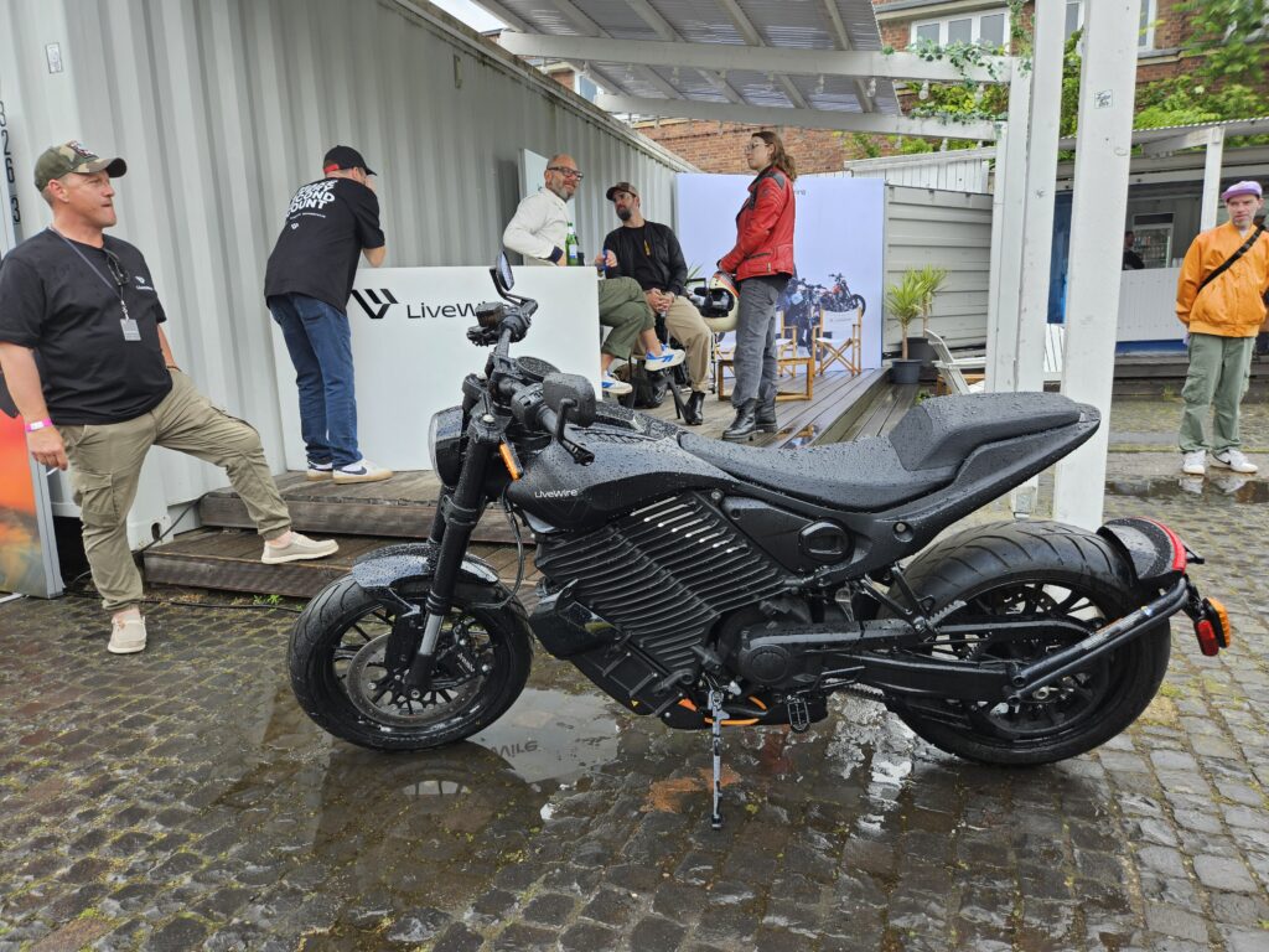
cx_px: 634
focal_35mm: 23
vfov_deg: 58.9
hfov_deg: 73.9
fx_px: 843
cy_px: 476
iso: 25
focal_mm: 5.4
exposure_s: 1/292
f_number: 1.8
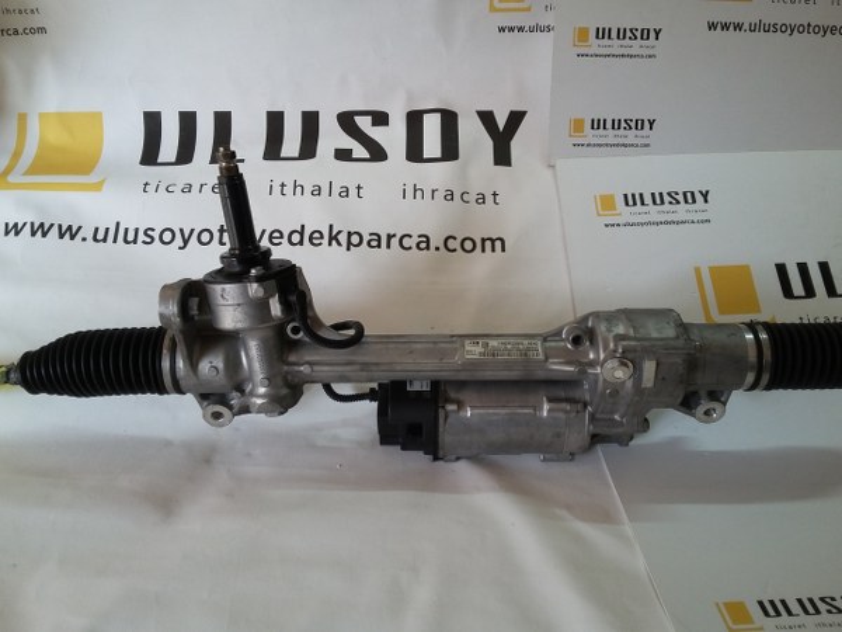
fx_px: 754
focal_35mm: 31
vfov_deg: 45.4
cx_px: 421
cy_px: 316
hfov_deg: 58.4
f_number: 2.2
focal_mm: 3.3
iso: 80
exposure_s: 1/33
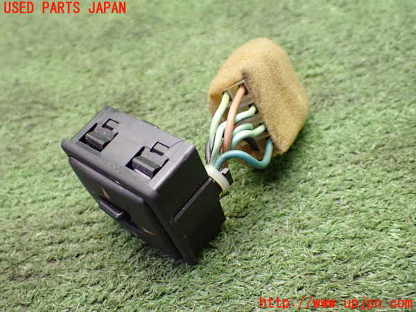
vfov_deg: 37.7
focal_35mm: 38
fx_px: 457
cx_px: 208
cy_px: 156
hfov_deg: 49.0
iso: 800
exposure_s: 1/40
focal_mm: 6.83
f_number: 2.7
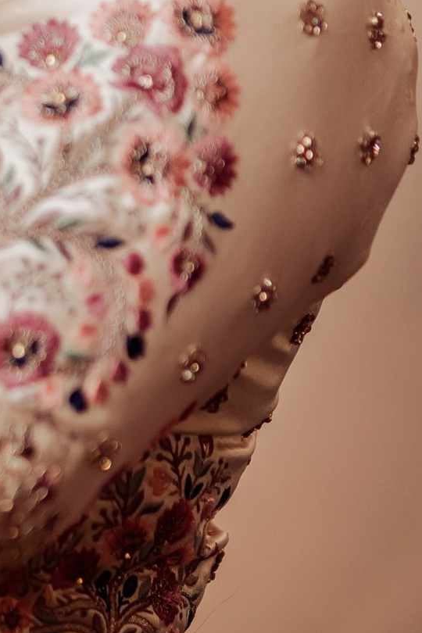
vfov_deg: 8.7
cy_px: 86
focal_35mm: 237
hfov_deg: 5.7
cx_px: -328
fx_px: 4167
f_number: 1.4
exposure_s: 1/800
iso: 125
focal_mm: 50
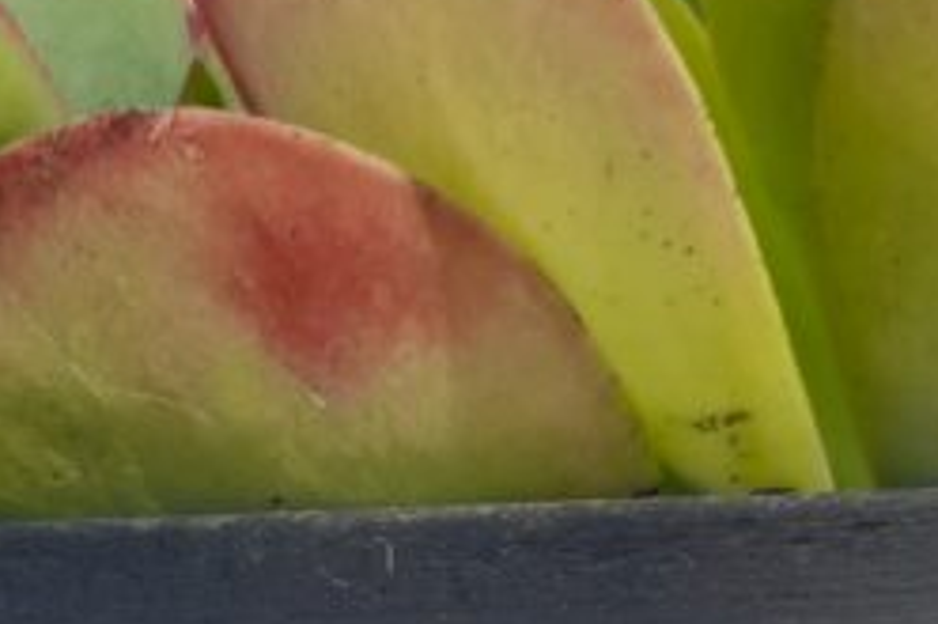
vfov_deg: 15.0
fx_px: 2187
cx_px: 113
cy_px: 957
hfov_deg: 23.6
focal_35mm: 84
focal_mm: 4.6
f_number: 2
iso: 20
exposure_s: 1/416
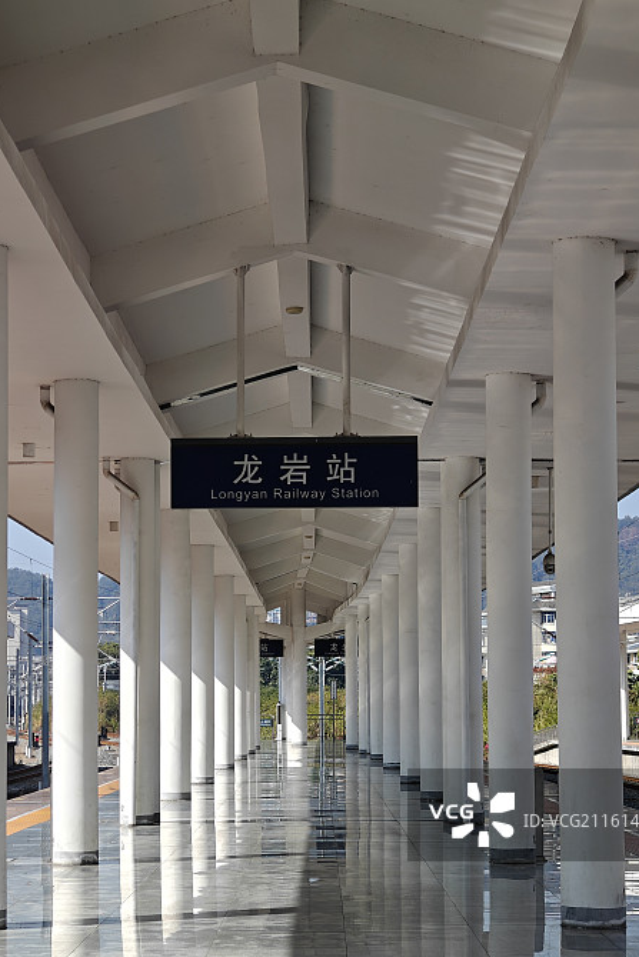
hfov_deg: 15.7
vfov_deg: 23.4
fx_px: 2315
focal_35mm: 87
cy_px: 547
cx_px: 297
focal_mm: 13.3
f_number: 2.6
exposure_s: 1/834
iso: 50
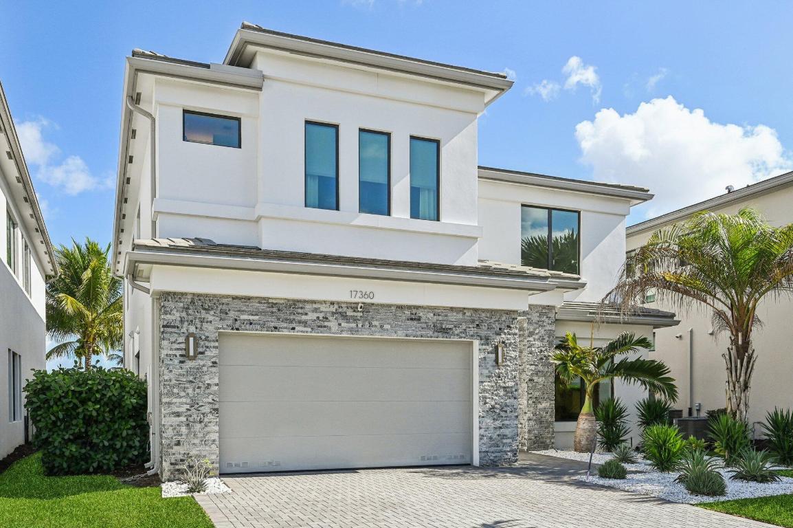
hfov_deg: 62.0
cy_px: 264
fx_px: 660
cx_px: 396
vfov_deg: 43.6
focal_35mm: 30
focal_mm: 30
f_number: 8
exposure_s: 1/3200
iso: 1000
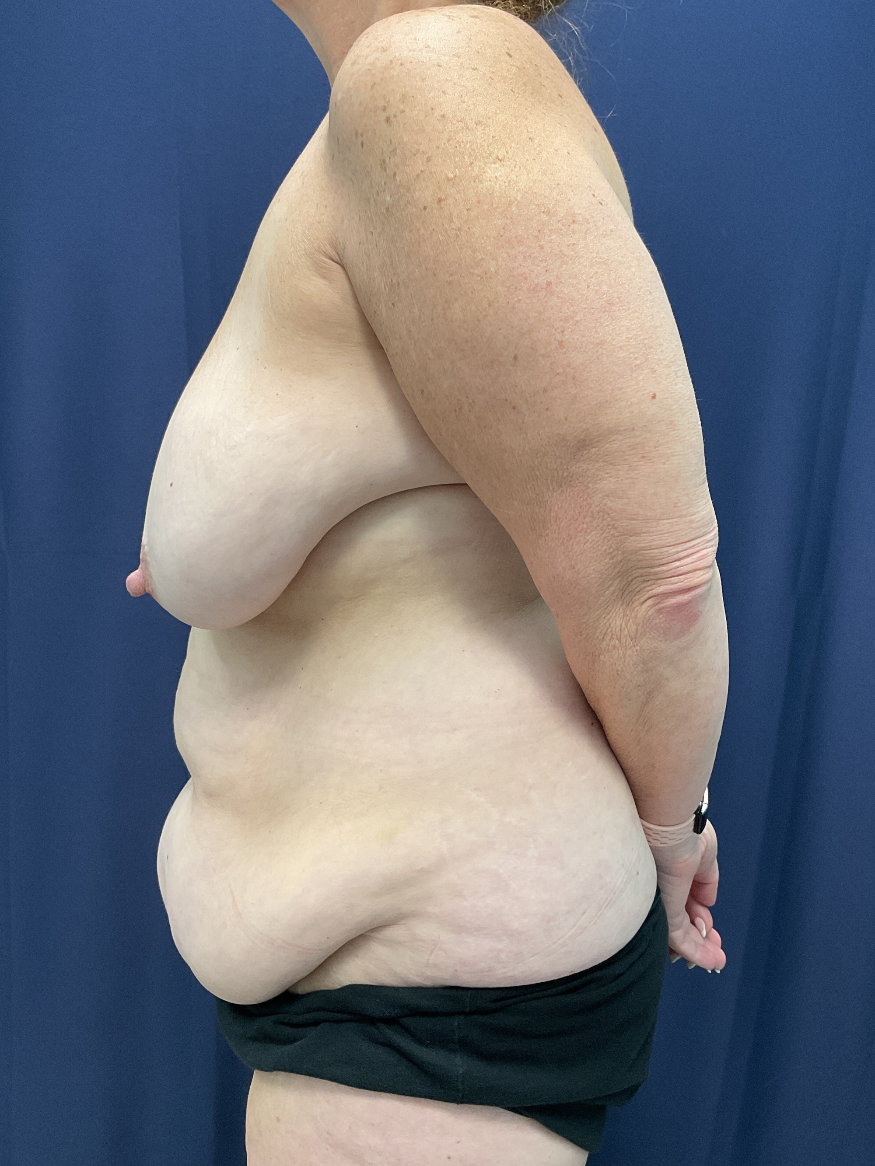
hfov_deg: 48.2
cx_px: 438
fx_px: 977
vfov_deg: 61.7
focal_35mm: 29
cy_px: 583
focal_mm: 3
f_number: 1.8
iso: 64
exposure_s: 1/50
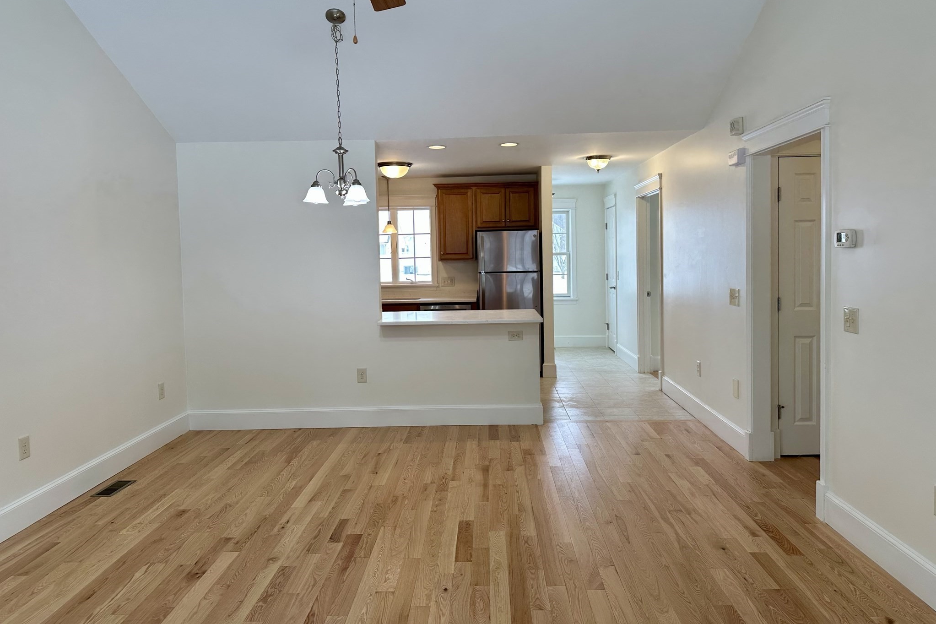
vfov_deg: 51.2
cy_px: 280
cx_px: 468
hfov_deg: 71.5
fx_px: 650
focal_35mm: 25
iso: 80
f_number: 1.78
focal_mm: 6.86
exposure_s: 1/163
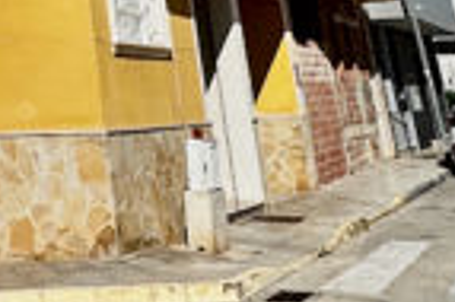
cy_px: -207
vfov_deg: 16.4
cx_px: -164
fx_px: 909
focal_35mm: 72
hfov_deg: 24.0
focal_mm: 2.22
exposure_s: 1/4630
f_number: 2.2
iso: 40
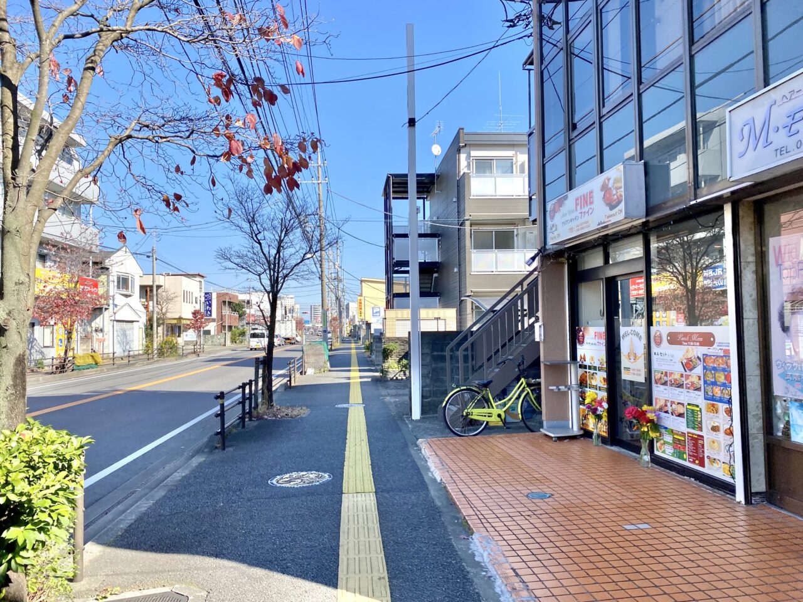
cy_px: 301
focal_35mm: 26
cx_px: 402
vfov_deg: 53.1
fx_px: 603
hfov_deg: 67.3
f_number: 1.8
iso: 32
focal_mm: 4.25
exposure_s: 1/1565
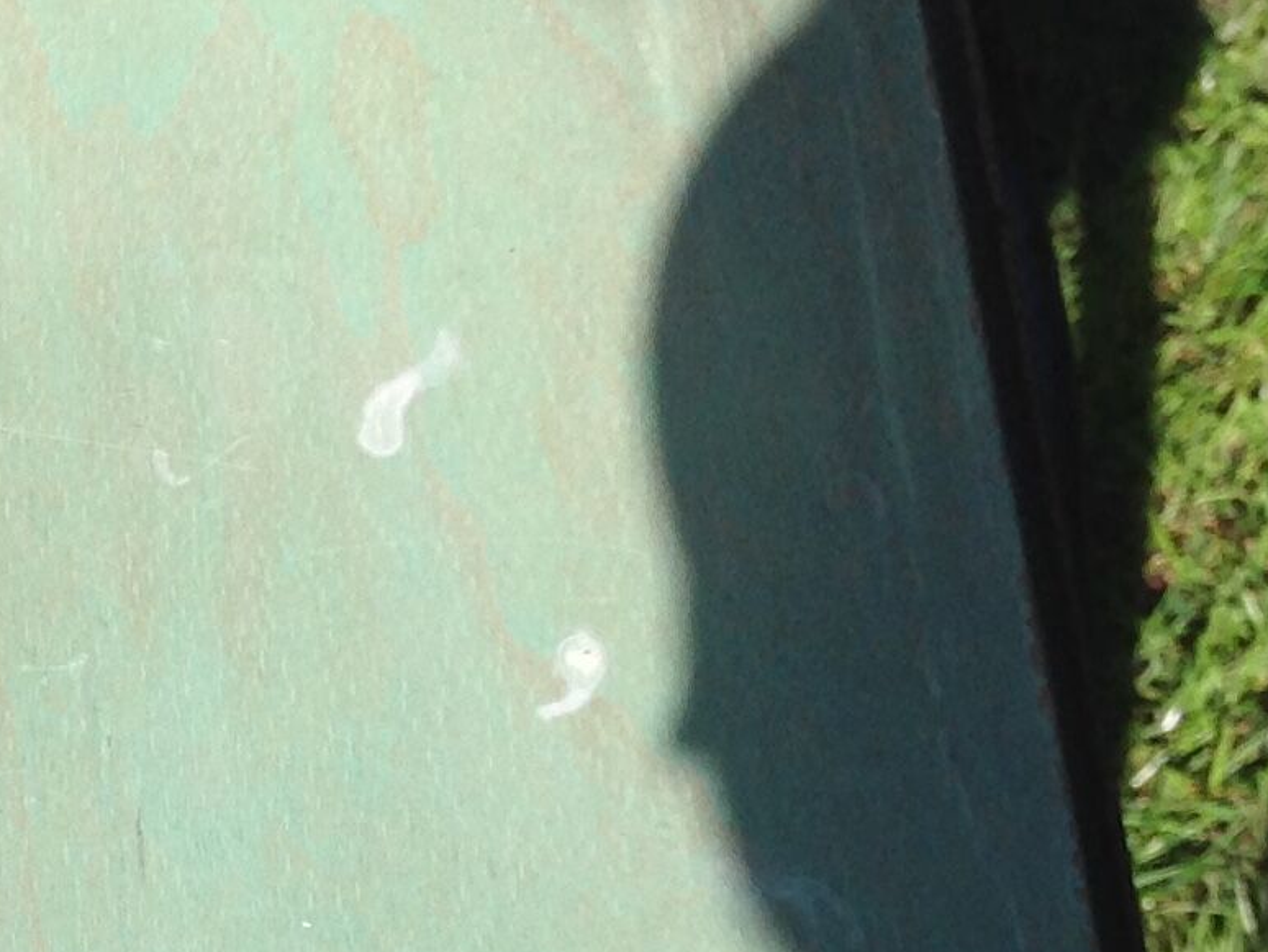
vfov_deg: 12.4
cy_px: 1163
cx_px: -405
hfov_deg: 15.9
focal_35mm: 117
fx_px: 4287
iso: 50
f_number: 2.4
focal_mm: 4.28
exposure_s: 1/1374
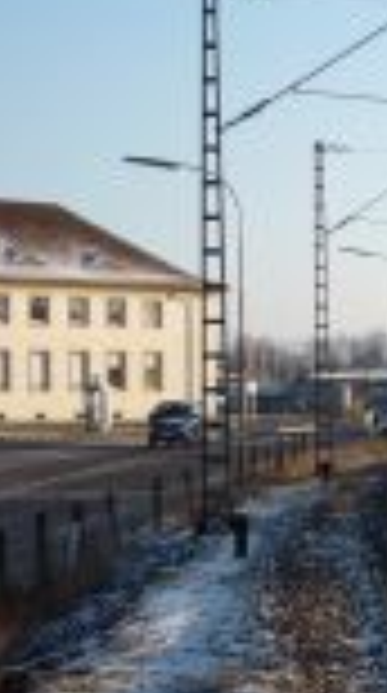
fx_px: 1999
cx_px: 706
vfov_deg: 19.7
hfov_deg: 10.4
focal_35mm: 109
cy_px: 387
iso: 100
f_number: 4
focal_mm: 5.2
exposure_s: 1/400
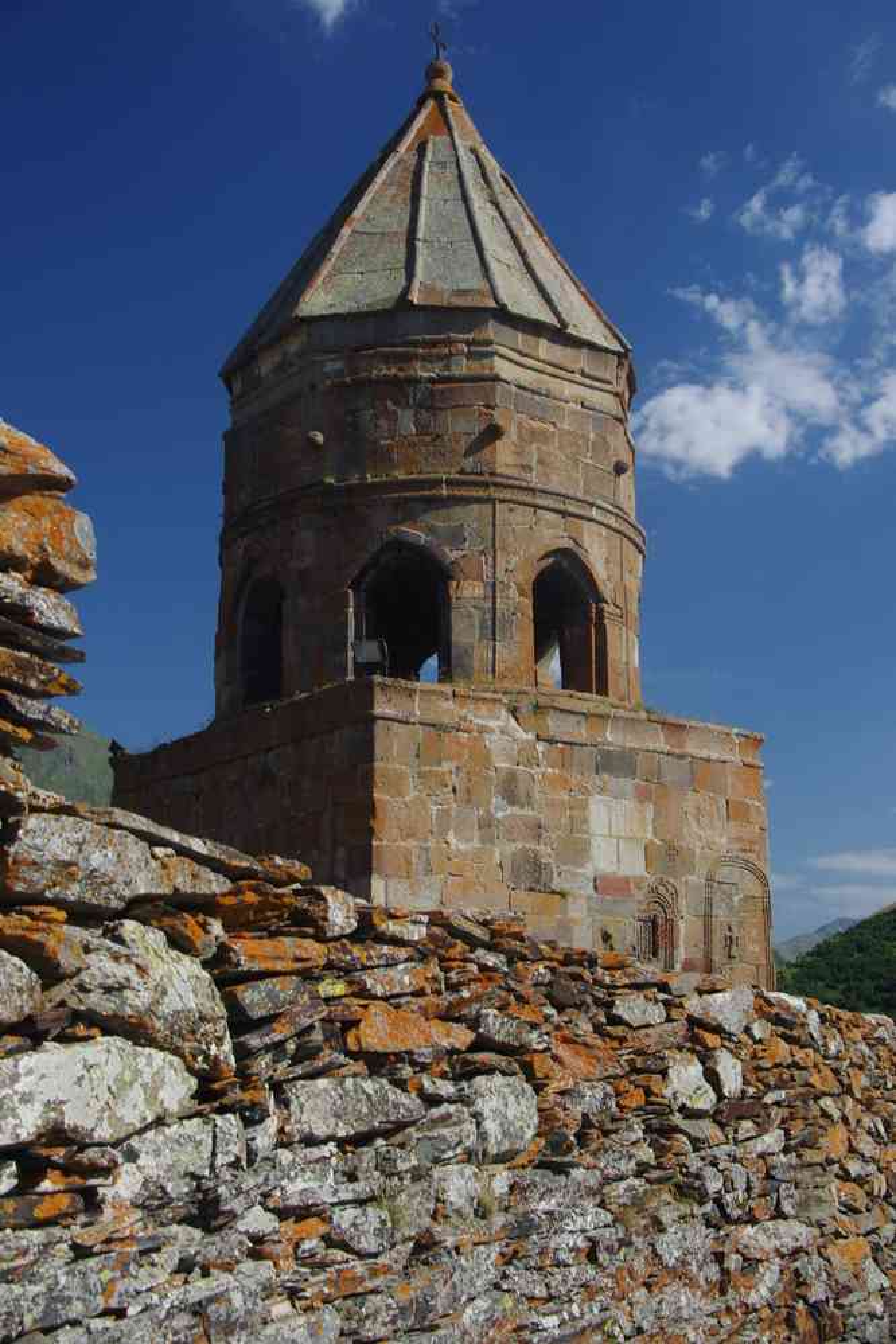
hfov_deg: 27.5
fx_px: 1829
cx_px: 448
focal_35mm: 49
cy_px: 672
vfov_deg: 40.3
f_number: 11
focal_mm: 32.5
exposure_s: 1/80
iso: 200
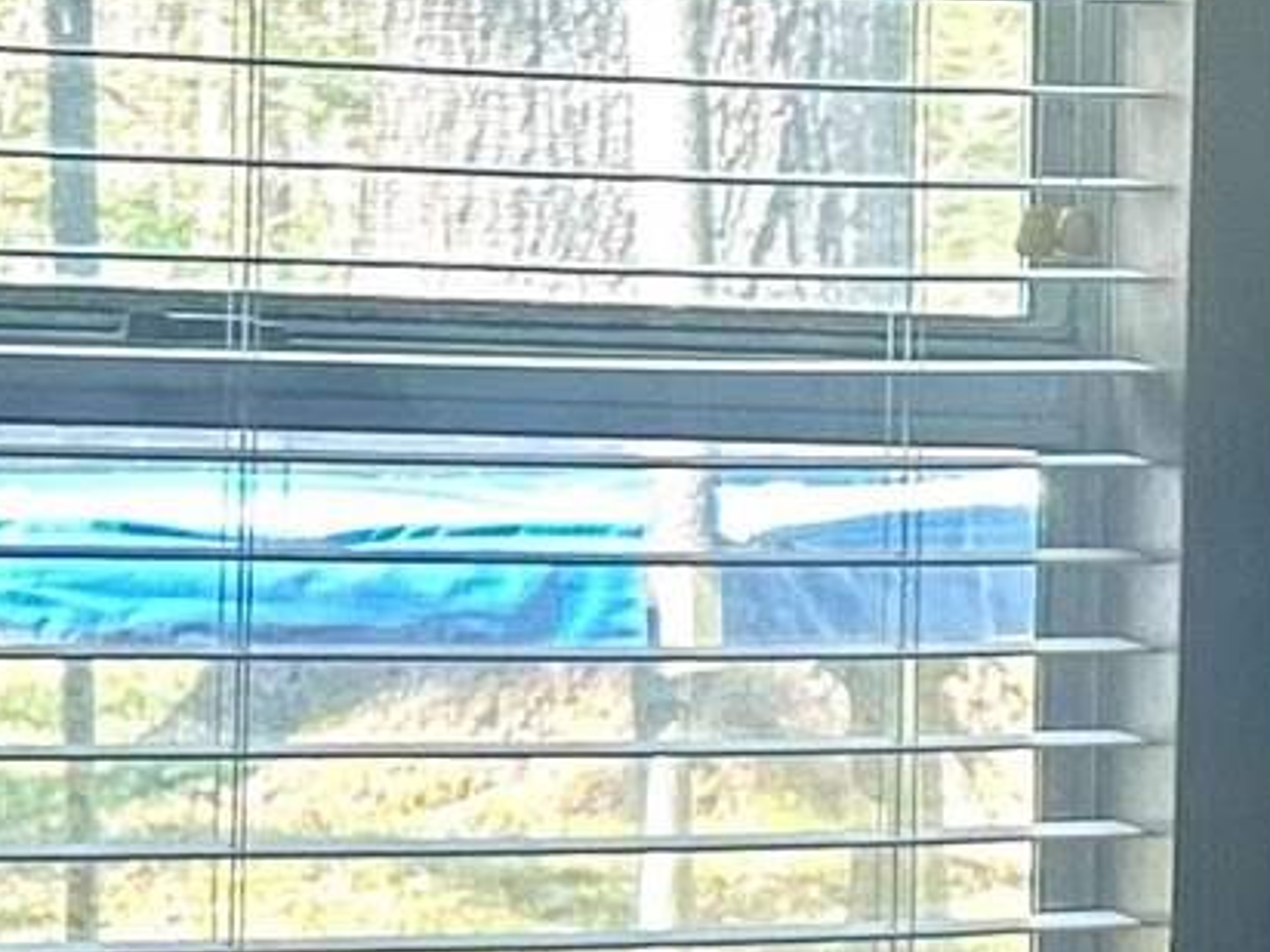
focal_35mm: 194
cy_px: 598
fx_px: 7118
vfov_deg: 7.7
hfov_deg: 9.3
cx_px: 2793
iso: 125
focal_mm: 5.7
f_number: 1.5
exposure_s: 1/60
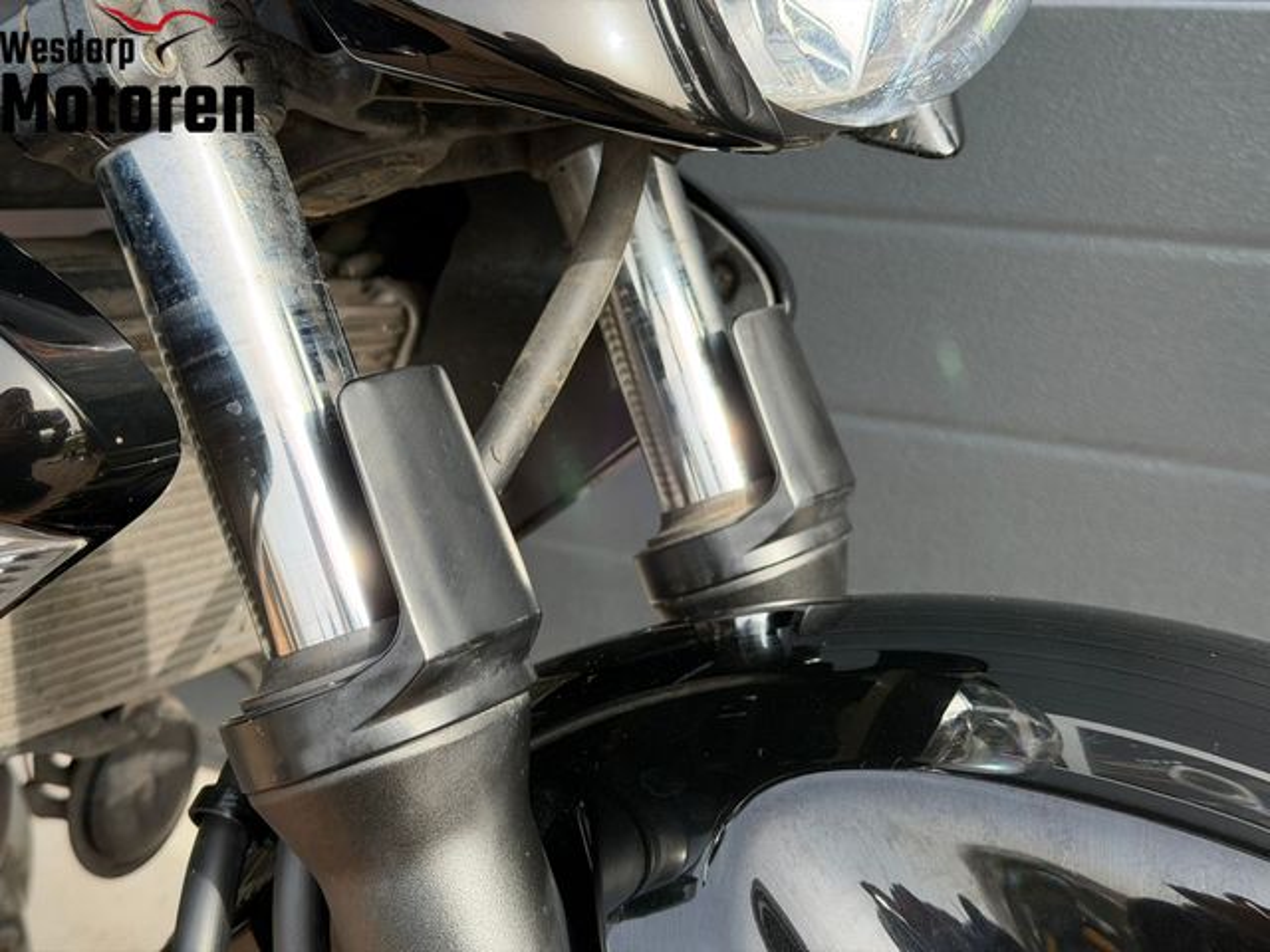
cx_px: 635
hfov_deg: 39.7
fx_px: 1761
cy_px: 476
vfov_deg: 30.3
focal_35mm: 48
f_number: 1.78
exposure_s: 1/669
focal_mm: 6.76
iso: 80
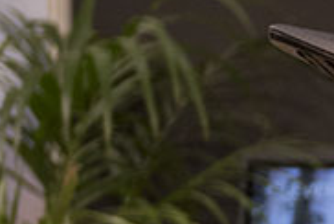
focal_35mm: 342
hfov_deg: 5.9
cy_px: 465
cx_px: 690
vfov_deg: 4.0
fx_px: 3178
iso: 640
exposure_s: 1/320
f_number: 2.8
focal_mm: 52
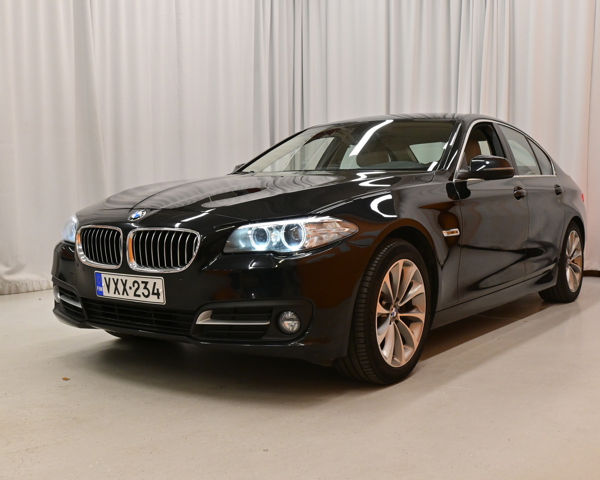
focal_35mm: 40
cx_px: 320
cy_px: 241
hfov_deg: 46.2
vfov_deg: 37.7
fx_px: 703
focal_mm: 23
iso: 1250
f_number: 9
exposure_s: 1/60
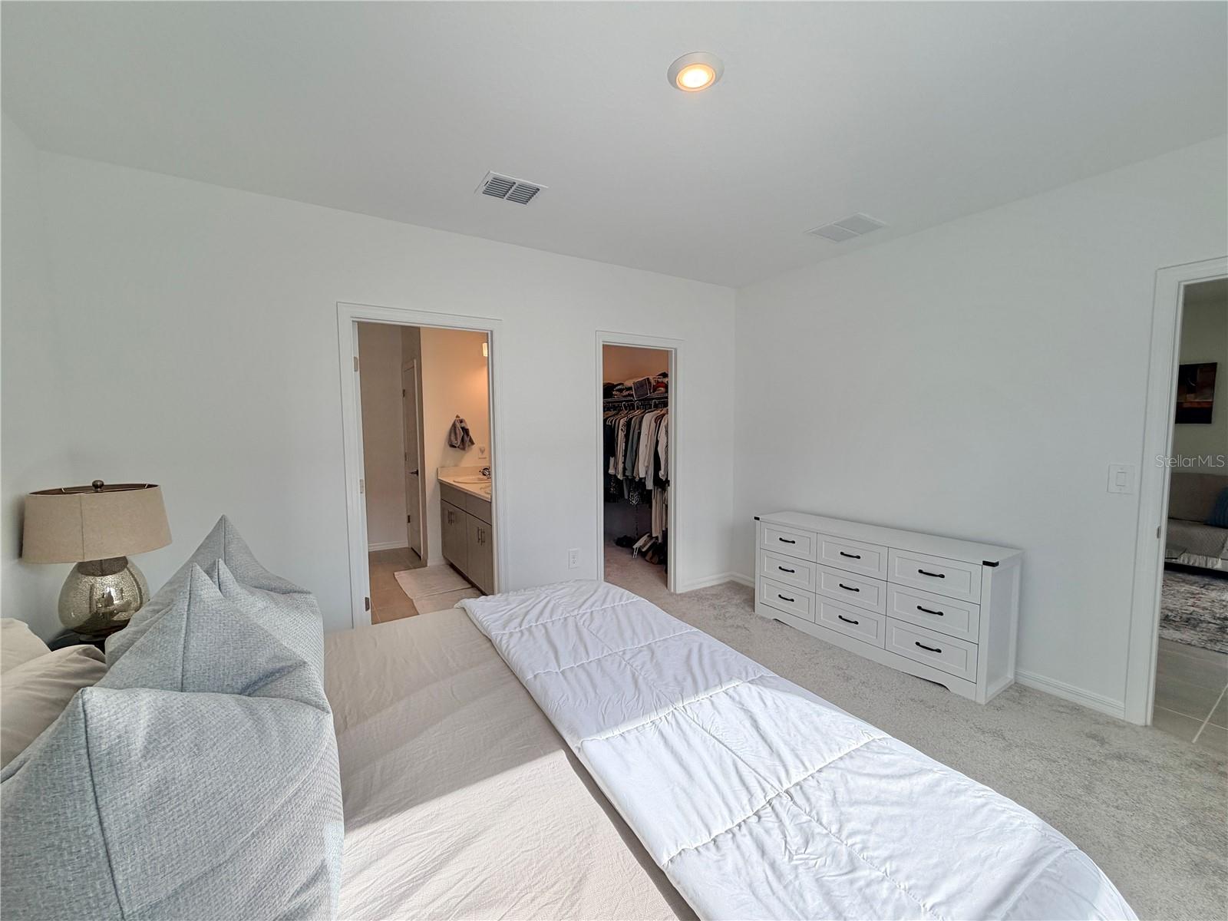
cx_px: 614
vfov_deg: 85.7
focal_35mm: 14
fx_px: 497
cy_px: 460
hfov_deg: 102.1
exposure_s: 1/228
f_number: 2.2
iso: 40
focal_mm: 2.22
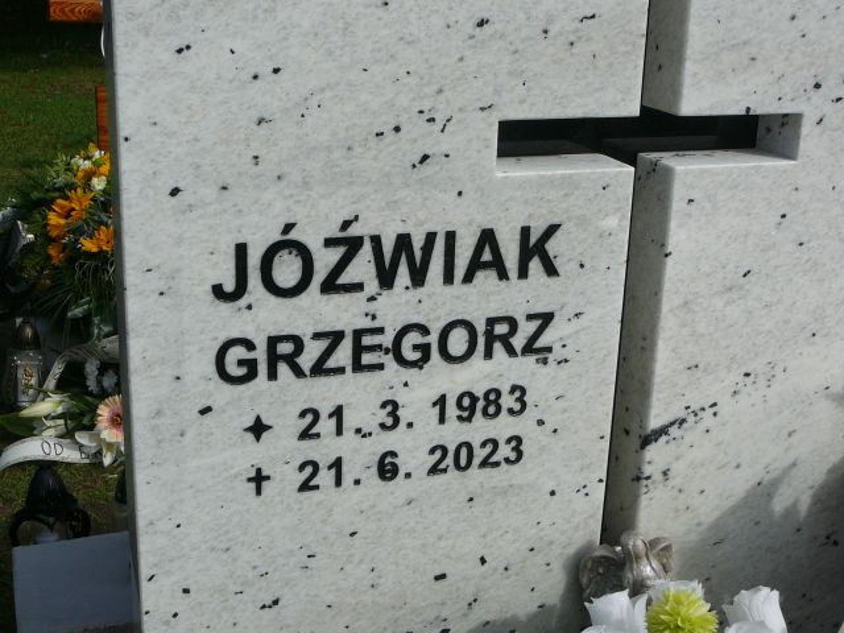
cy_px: 316
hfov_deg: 38.9
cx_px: 422
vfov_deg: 29.7
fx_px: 1195
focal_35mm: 49
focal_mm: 7.3
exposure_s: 1/640
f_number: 5.6
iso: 80
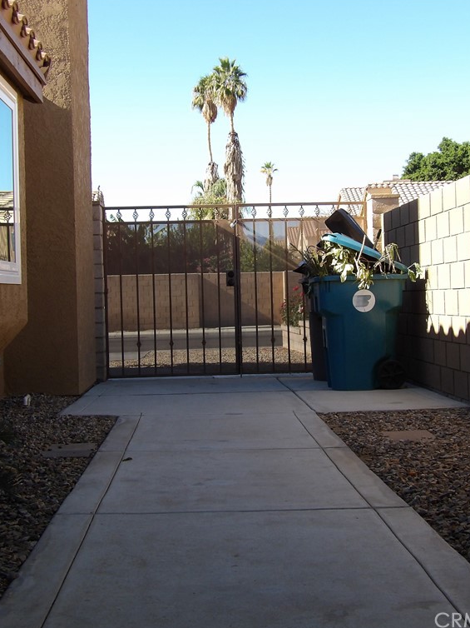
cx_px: 253
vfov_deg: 36.2
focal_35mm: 53
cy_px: 312
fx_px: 960
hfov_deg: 27.5
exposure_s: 1/301
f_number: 3.7
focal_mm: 7
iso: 100
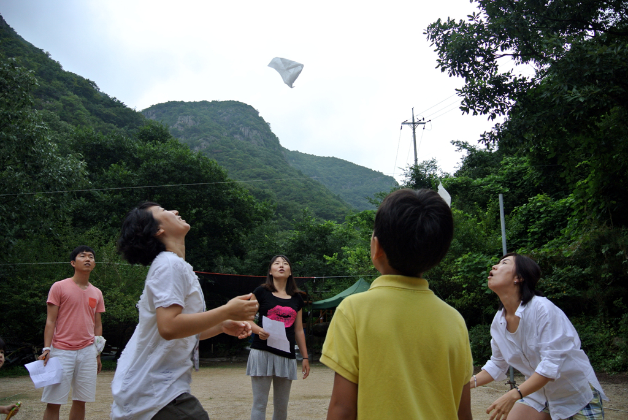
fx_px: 506
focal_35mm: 29
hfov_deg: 63.6
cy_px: 210
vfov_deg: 45.1
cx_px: 314
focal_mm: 11
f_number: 3.5
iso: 110
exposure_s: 1/500
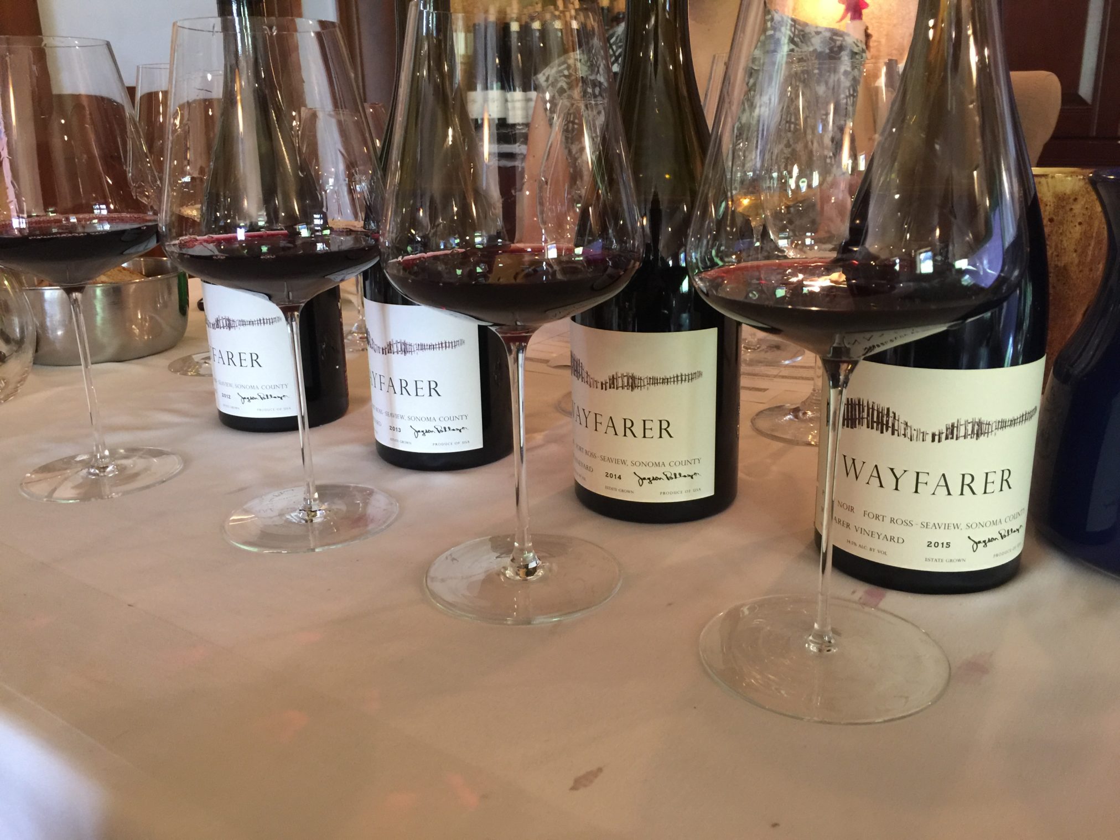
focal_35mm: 29
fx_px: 938
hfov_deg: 61.7
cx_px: 560
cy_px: 420
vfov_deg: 48.2
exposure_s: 1/15
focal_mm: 4.15
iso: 100
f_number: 2.2
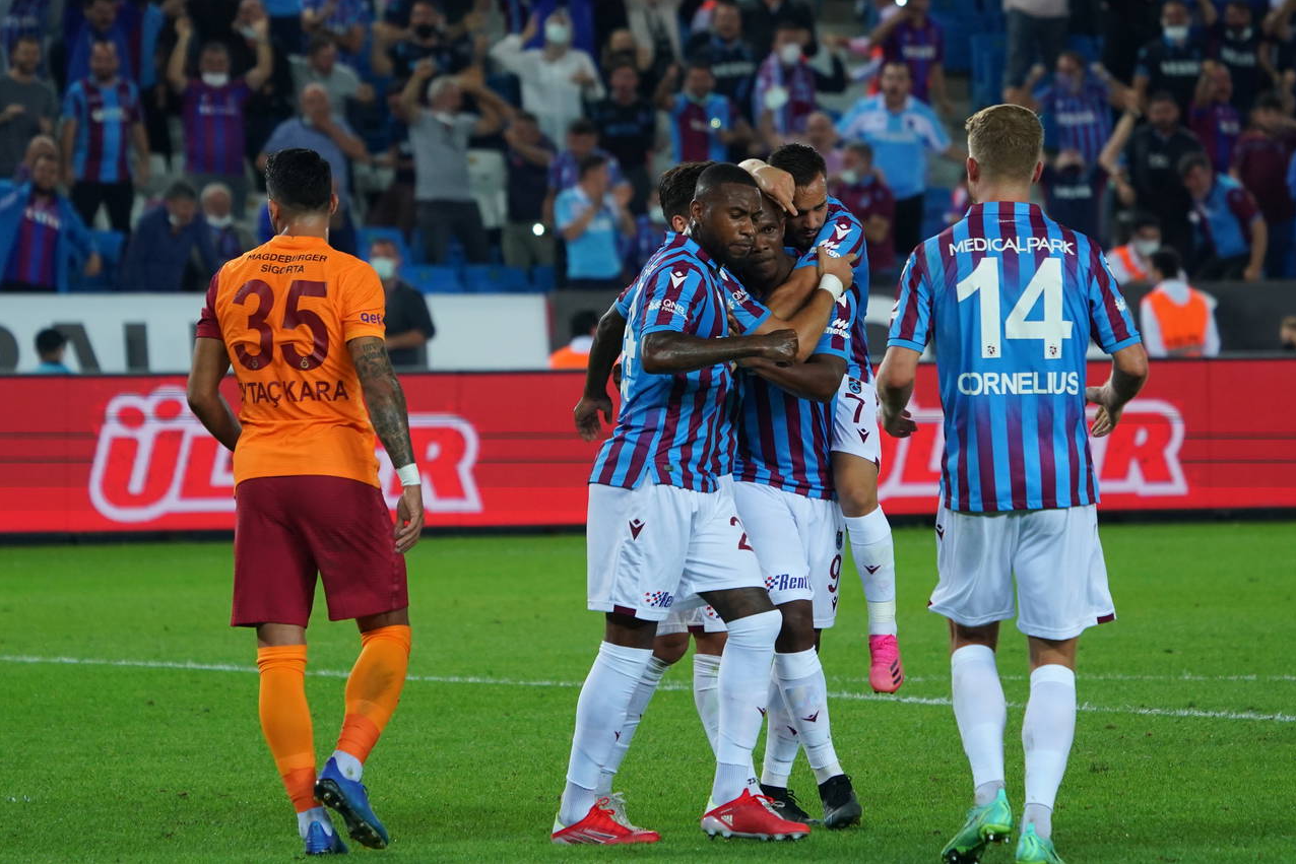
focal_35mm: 371
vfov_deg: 3.7
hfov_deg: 5.6
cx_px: 648
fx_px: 13357
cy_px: 432
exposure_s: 1/1000
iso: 2000
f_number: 5.6
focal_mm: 247
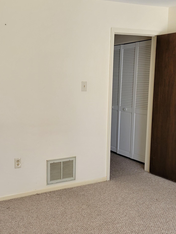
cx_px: 38
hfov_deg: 34.2
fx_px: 278
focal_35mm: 41
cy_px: 114
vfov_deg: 45.8
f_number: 1.8
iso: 50
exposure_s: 1/120
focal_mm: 5.4
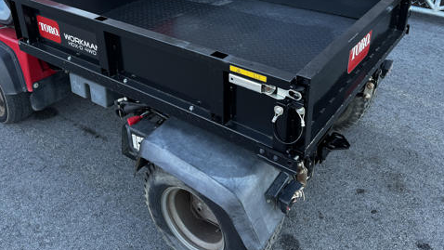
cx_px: 200
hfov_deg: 56.5
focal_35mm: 35
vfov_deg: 32.7
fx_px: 412
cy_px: 46
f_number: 1.78
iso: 64
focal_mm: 6.76
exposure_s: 1/121
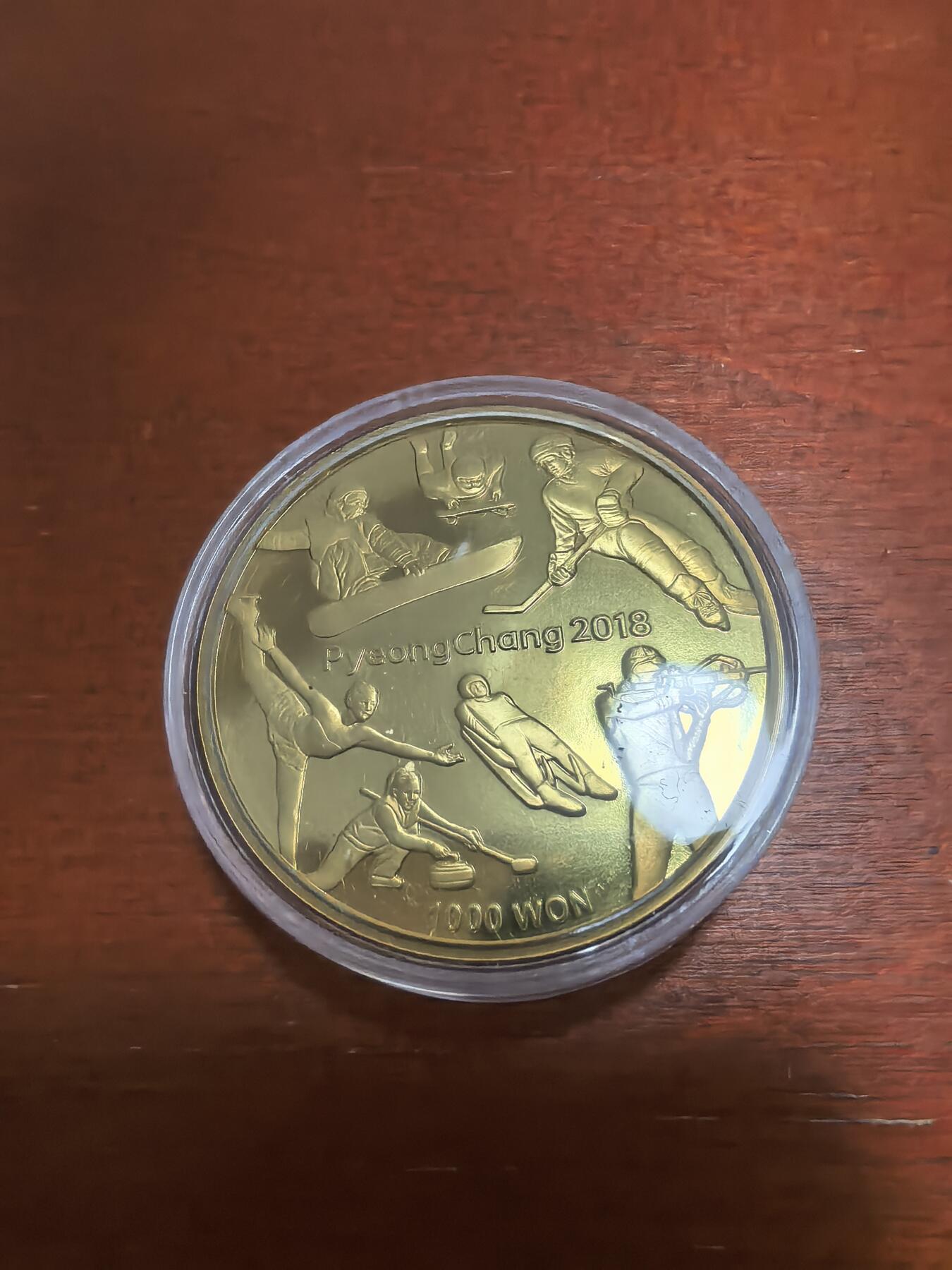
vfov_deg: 71.6
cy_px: 635
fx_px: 880
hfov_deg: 56.8
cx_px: 476
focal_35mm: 24
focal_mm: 1.68
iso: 320
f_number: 2.2
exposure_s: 1/100
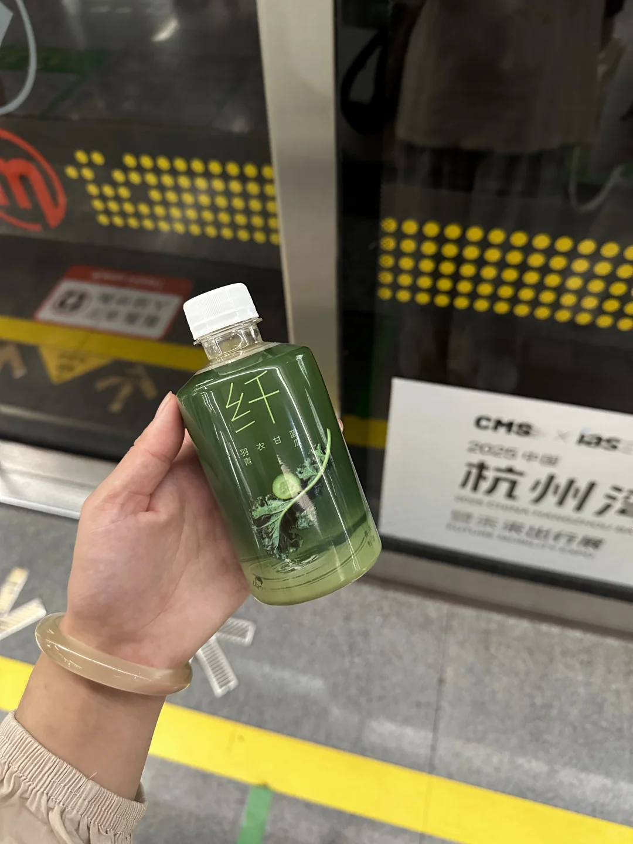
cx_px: 316
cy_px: 422
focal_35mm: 24
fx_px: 585
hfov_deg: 56.8
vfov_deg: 71.6
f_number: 1.78
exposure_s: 1/59
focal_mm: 6.86
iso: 500
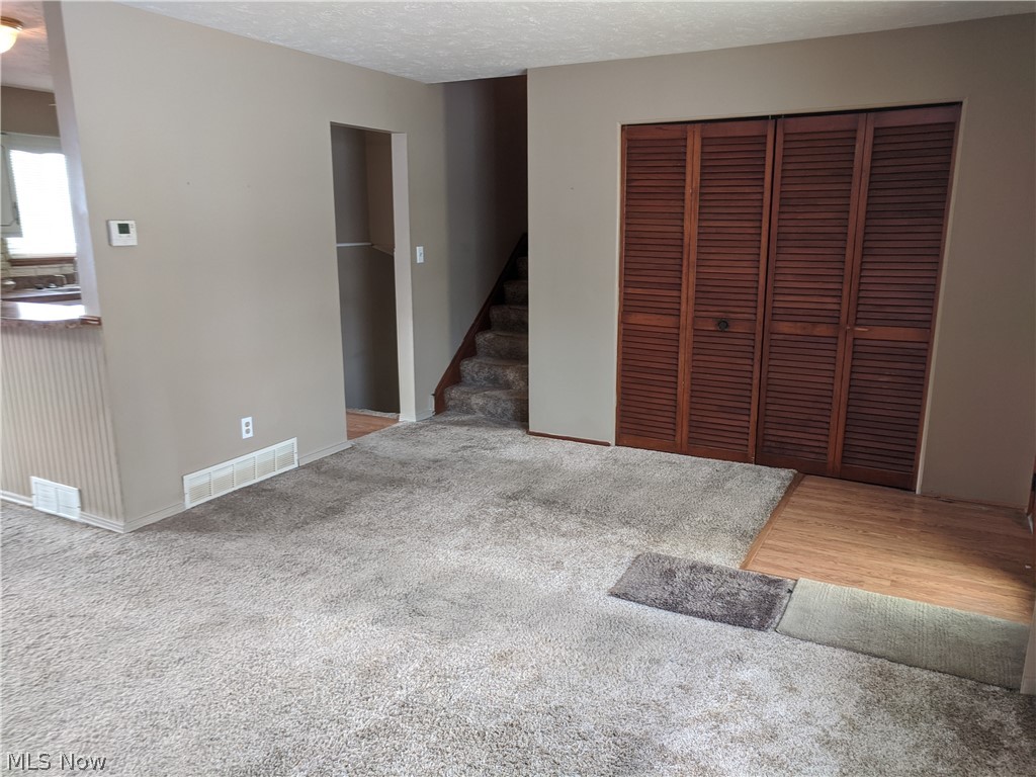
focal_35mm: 26
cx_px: 518
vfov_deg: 53.1
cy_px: 388
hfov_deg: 67.3
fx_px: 778
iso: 228
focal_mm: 4.67
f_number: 2
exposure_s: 1/60
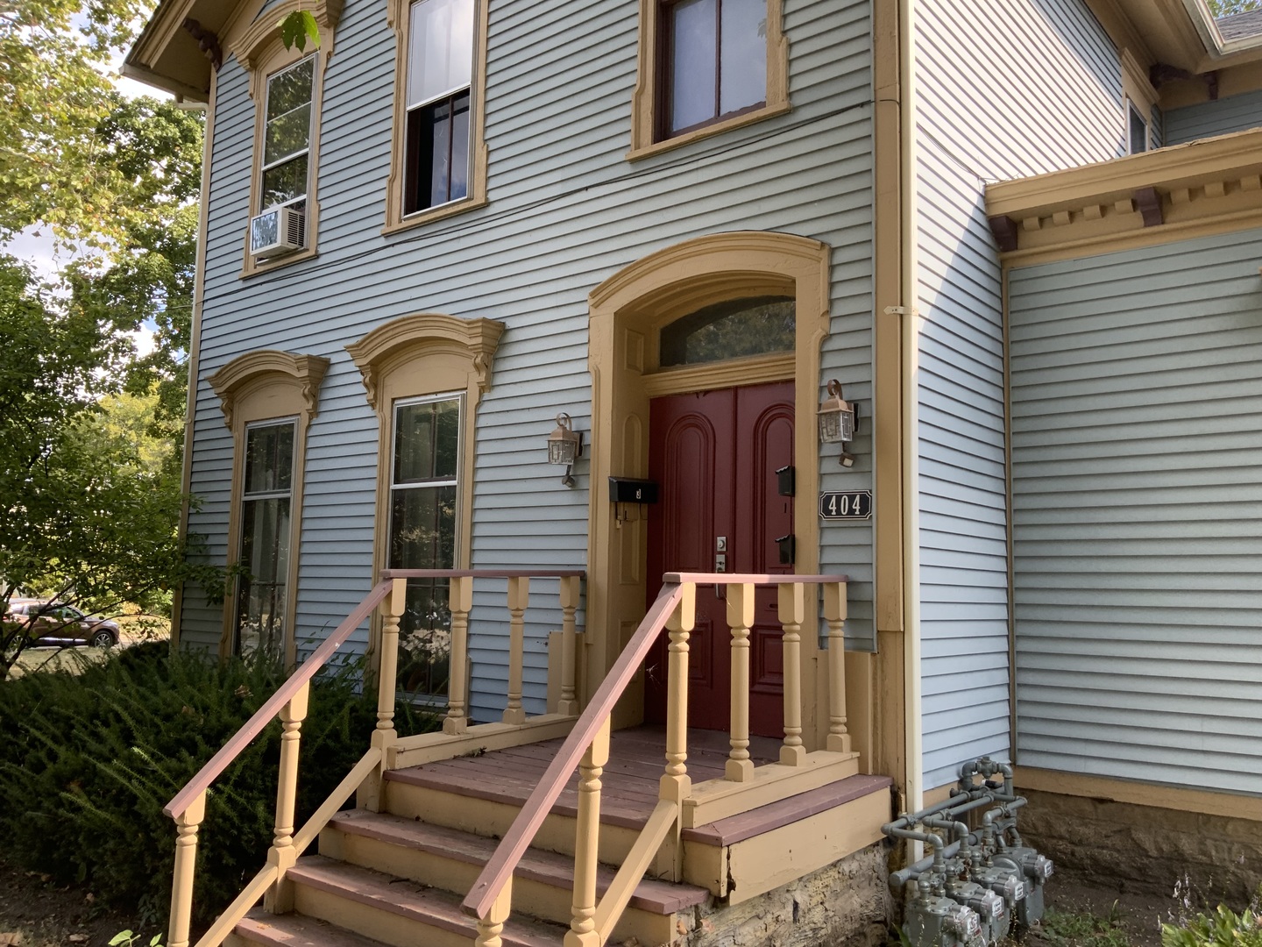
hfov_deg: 61.7
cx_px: 631
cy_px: 474
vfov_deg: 48.2
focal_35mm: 29
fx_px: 1057
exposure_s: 1/218
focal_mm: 3
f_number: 1.8
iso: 16
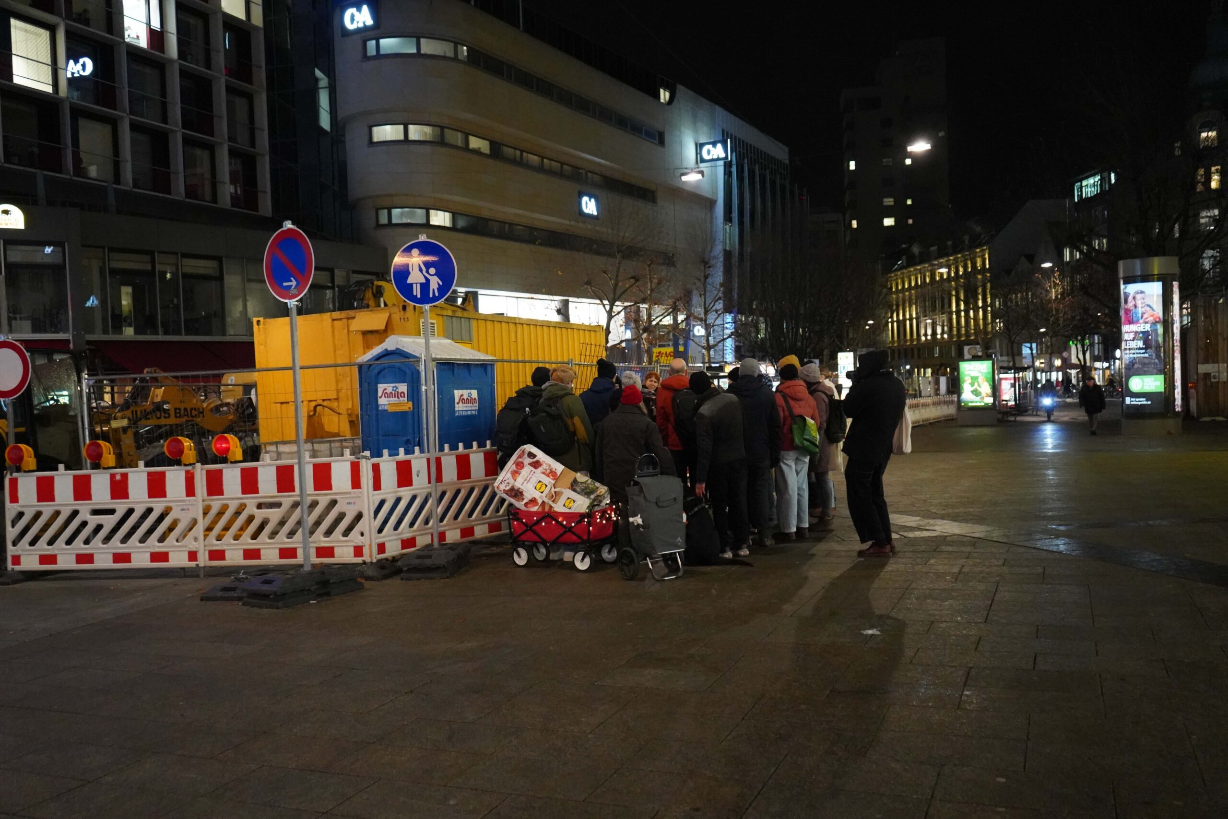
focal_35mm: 30
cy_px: 410
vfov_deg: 43.6
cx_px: 614
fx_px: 1023
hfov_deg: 61.9
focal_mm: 30
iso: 12800
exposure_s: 1/160
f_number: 3.5
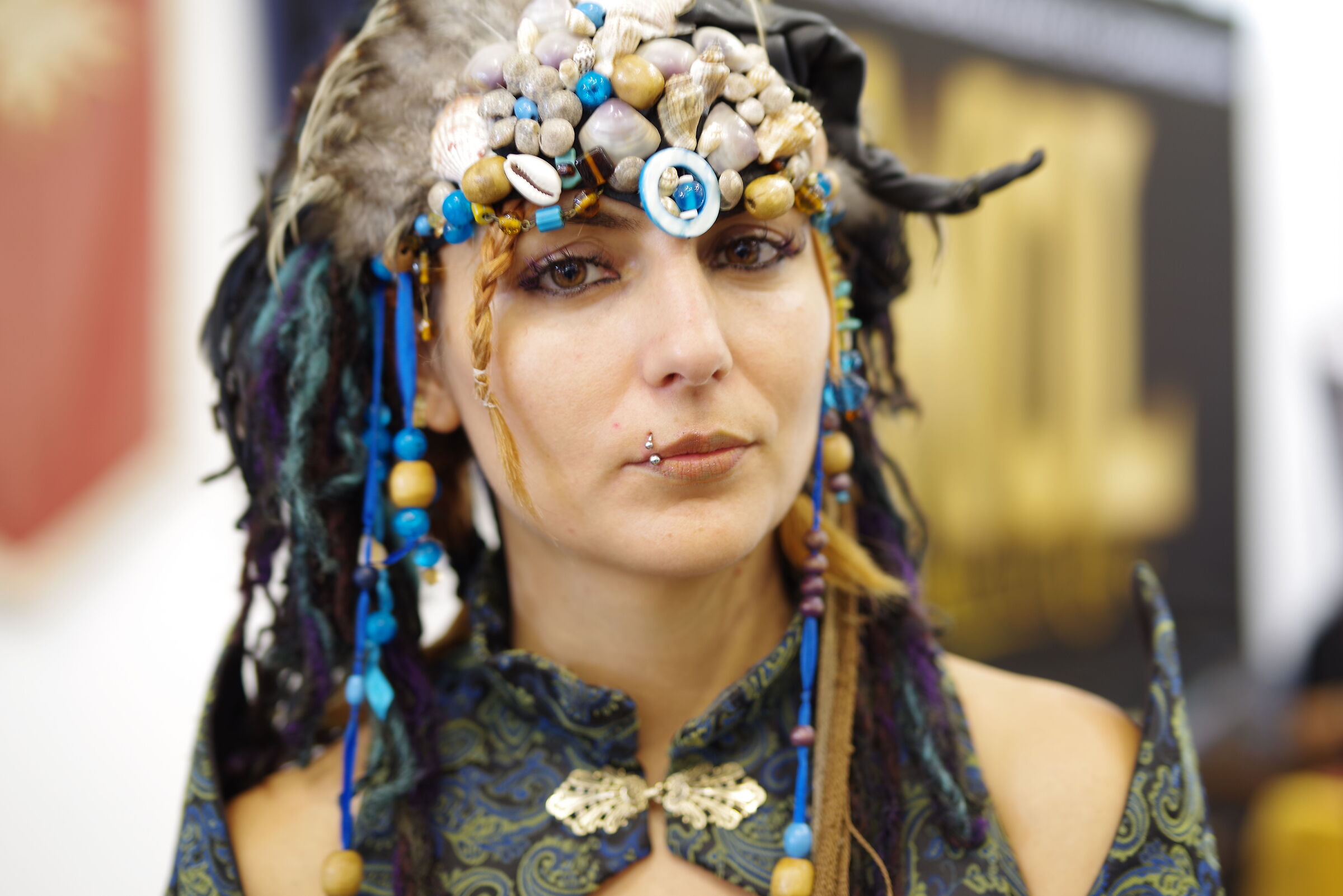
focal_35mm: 50
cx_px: 672
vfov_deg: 27.0
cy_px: 448
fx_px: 1866
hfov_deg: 39.6
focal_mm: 50
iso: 100
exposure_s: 1/6
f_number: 2
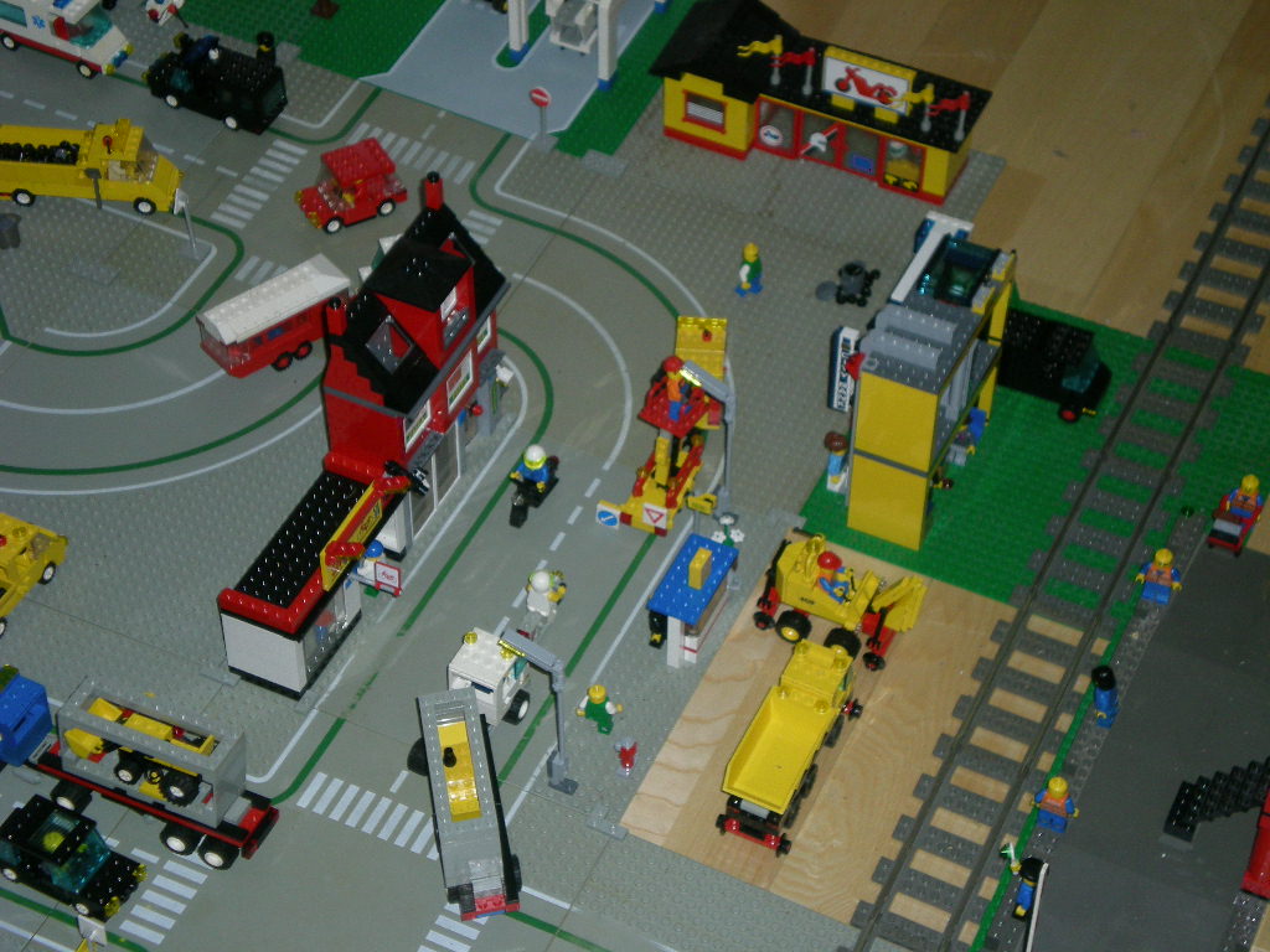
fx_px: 2715
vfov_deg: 19.9
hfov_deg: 26.3
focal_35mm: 74
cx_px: 635
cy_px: 476
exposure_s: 1/120
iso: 133
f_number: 4.6
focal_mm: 12.3
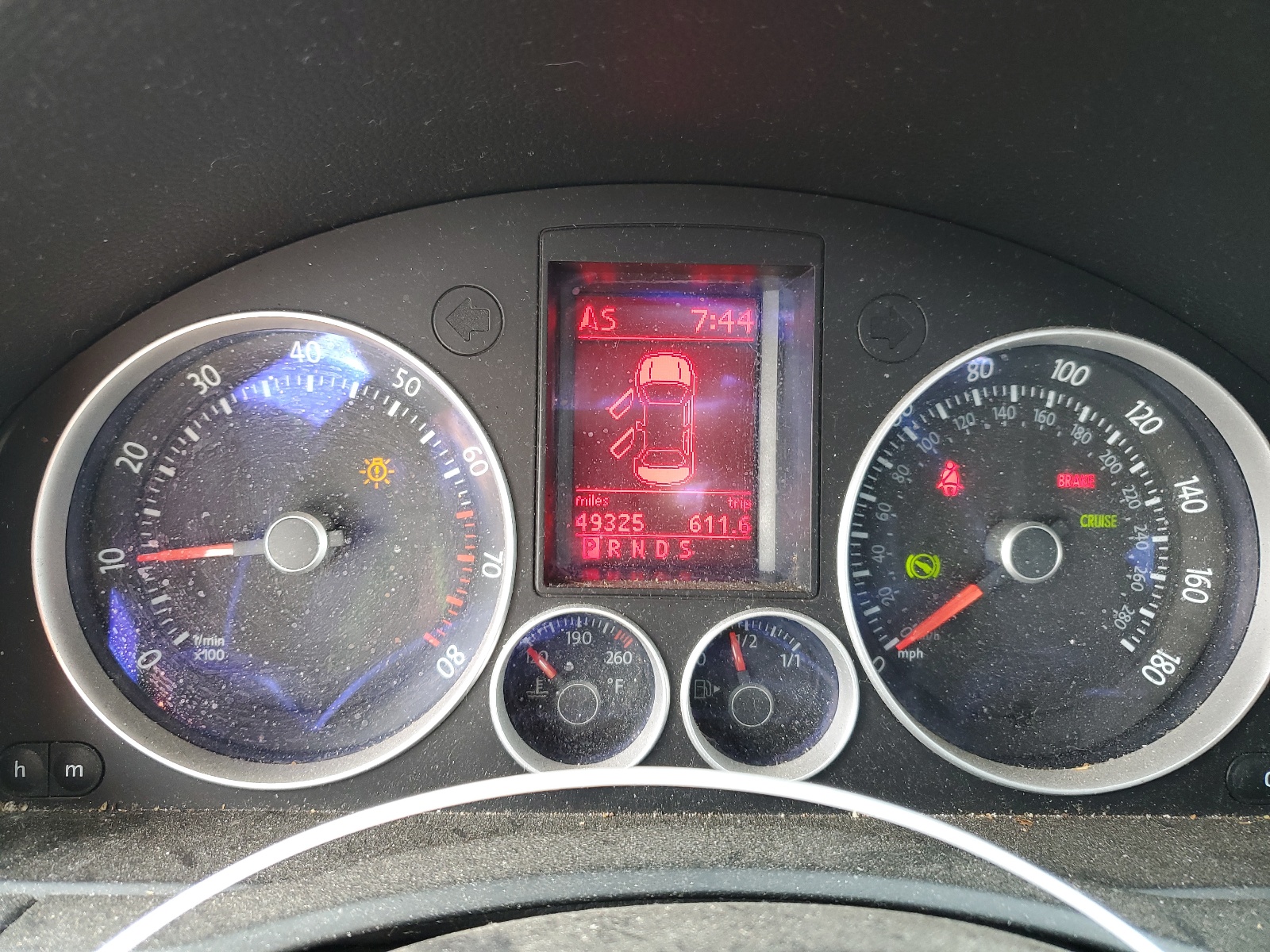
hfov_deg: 67.3
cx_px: 635
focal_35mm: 26
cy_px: 476
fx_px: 954
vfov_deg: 53.1
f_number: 1.5
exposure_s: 1/60.2
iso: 77
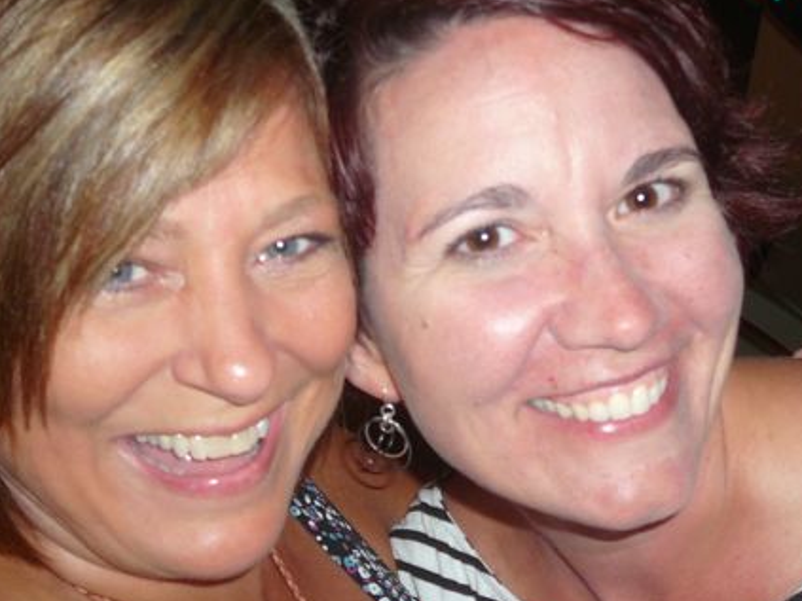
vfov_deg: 27.5
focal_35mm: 53
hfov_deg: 35.9
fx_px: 1228
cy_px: 290
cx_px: 527
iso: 100
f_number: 2.8
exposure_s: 1/8
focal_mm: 5.2
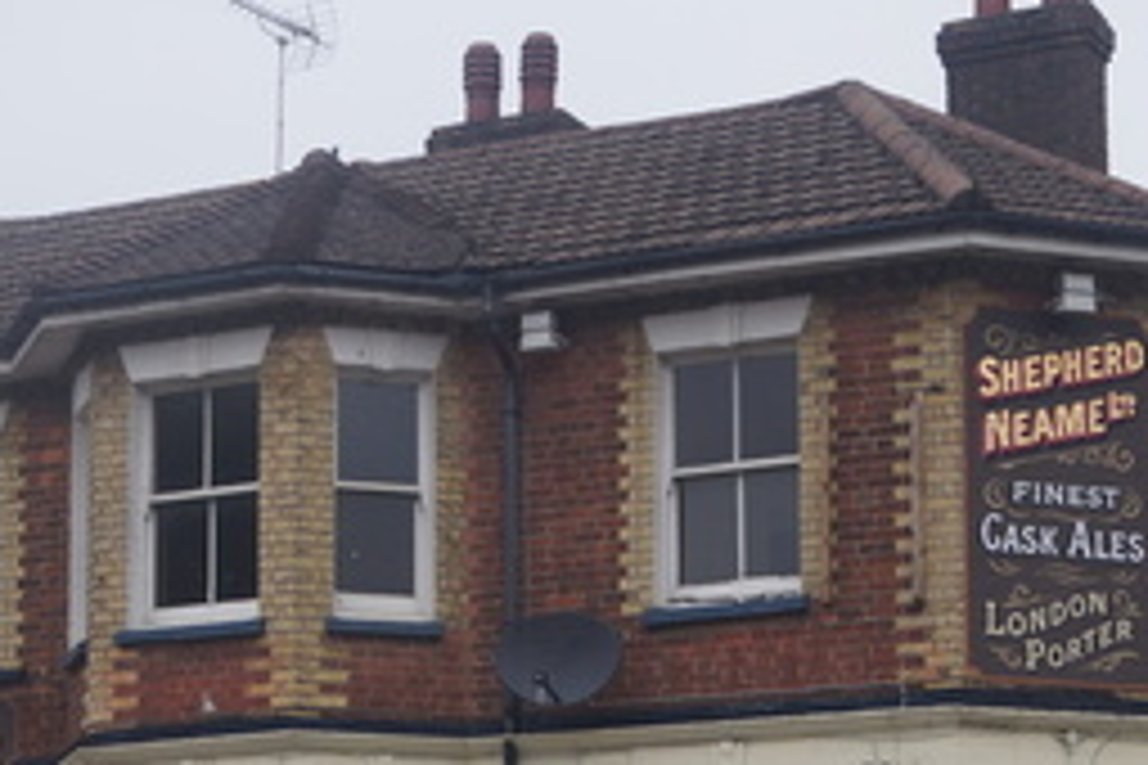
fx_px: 3125
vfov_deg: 13.8
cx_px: 576
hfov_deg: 20.8
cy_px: 729
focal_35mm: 98
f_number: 4.5
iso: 125
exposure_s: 1/160
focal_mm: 26
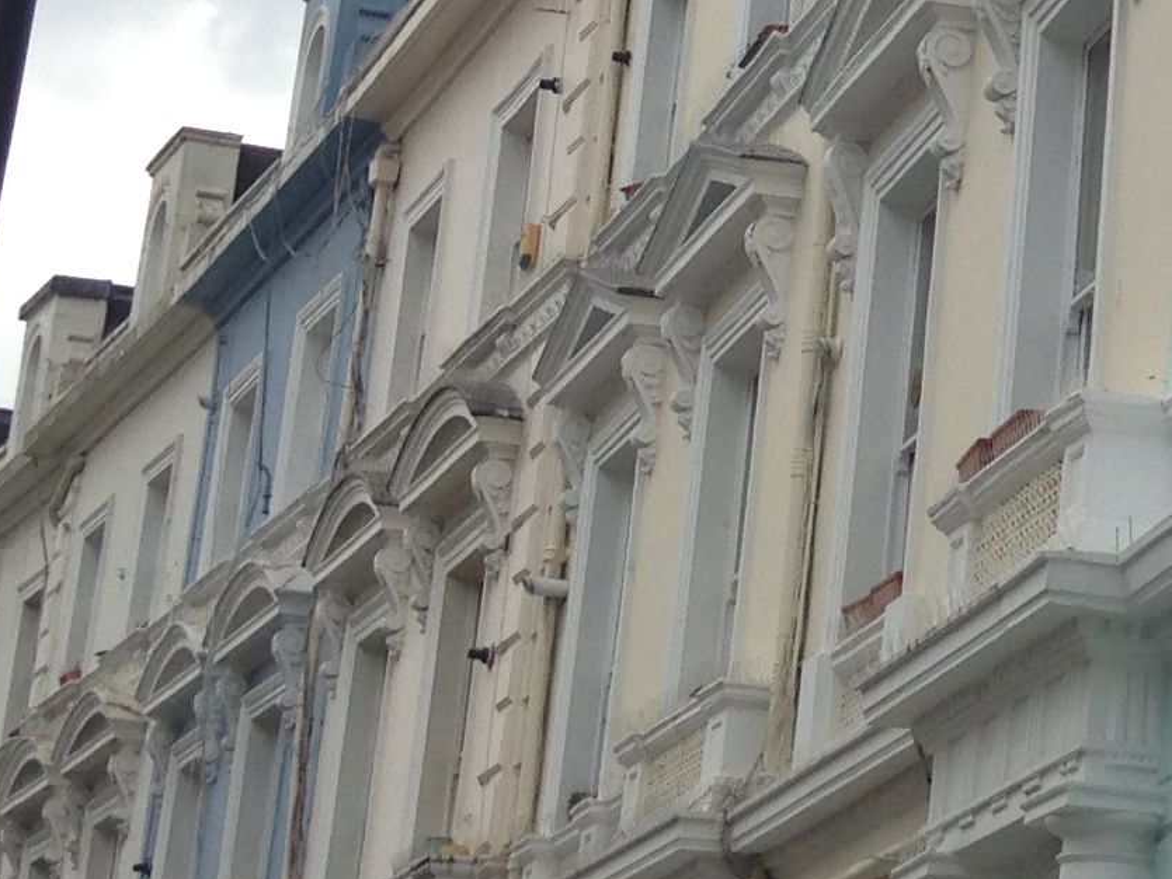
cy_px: -58
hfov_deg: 14.3
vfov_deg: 11.3
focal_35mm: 129
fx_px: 4367
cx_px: 1733
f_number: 2.4
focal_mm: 4.12
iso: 50
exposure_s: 1/645
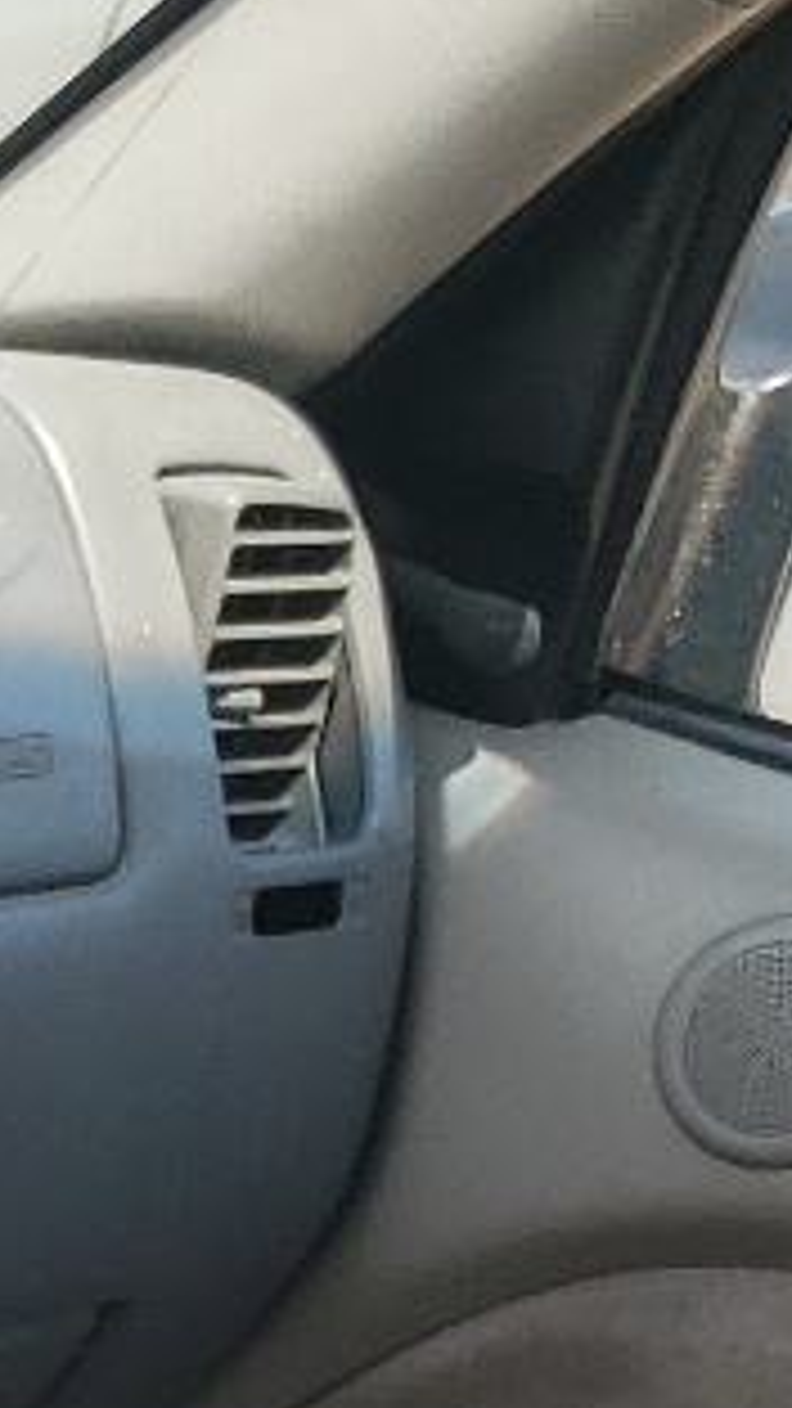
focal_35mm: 145
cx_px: -1890
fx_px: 5415
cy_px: 2375
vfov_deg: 13.6
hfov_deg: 7.1
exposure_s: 1/588
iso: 50
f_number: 1.5
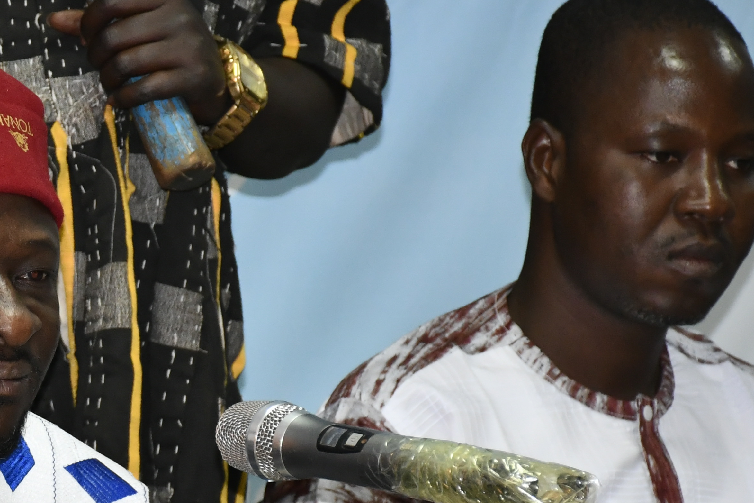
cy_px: 453
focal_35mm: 356
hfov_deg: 5.8
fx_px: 7456
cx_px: -28
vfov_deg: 3.9
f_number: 5.6
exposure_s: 1/80
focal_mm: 100
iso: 1600
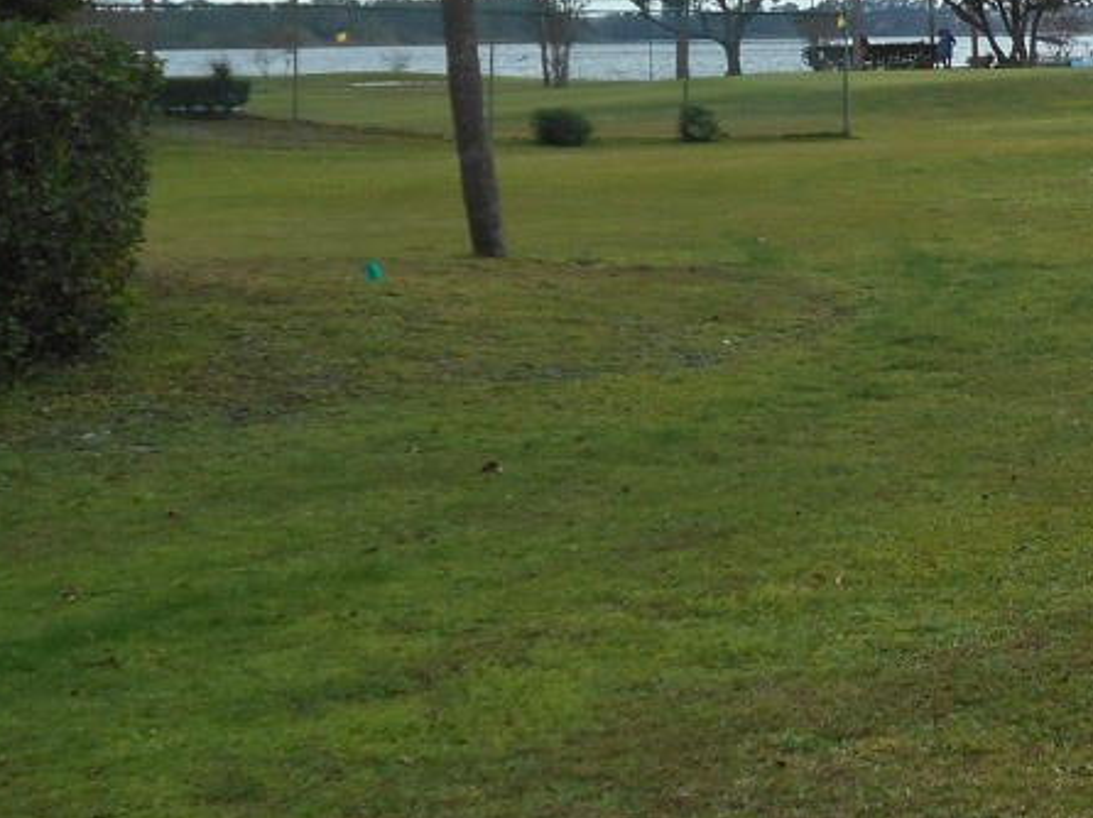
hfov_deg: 21.7
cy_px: 179
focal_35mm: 85
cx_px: 1228
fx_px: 2682
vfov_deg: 17.2
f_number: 3.9
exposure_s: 1/500
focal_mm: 6.7
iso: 80
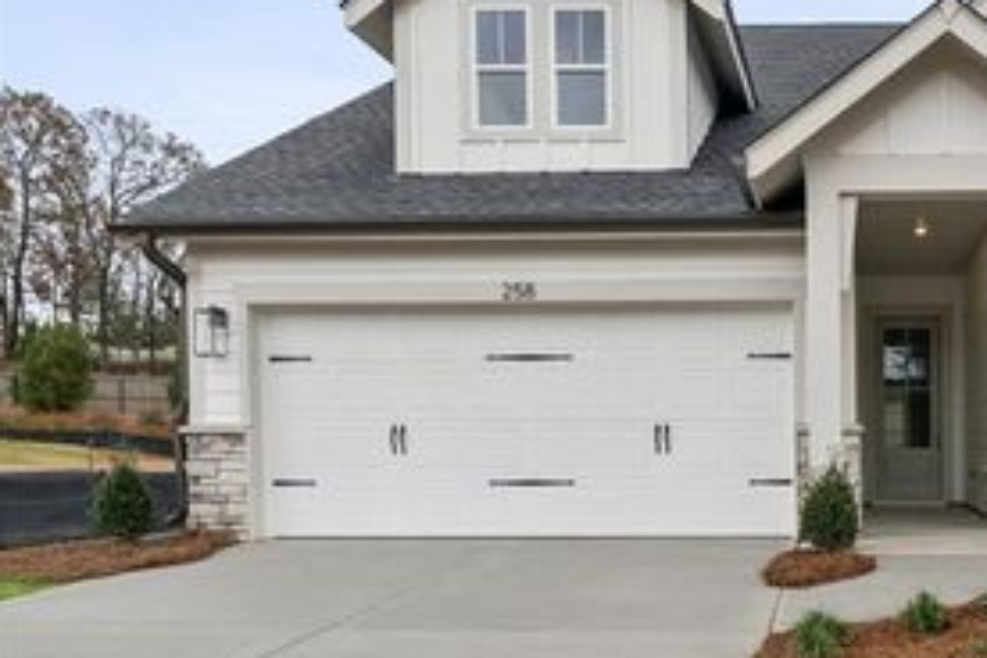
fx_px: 820
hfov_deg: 54.1
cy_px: 324
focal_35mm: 30
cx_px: 890
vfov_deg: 43.7
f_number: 8
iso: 100
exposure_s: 1/50
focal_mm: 11
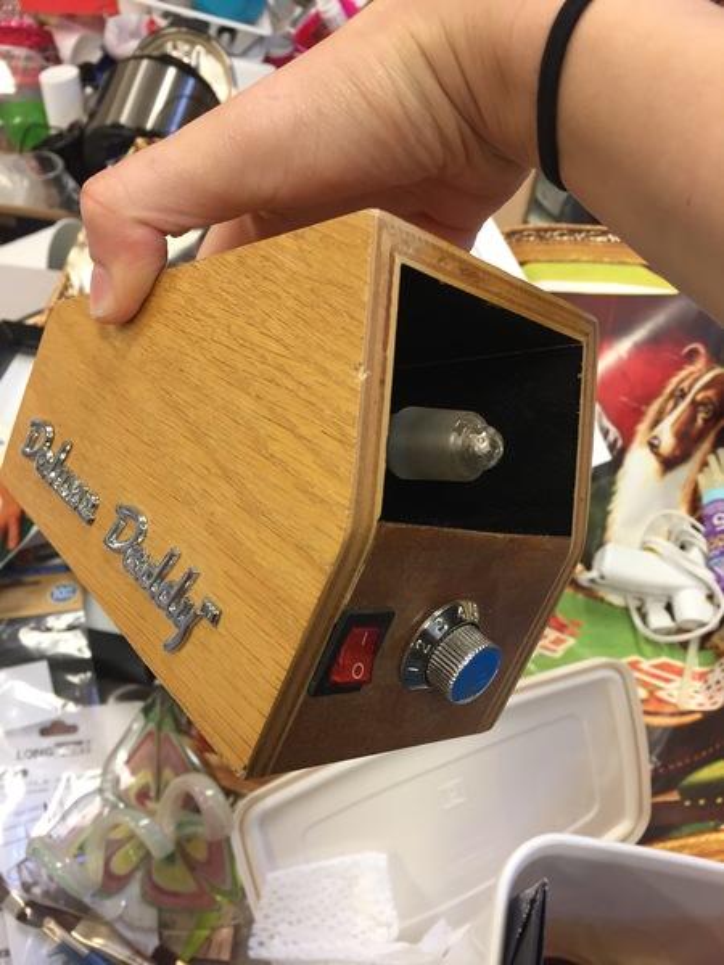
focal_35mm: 29
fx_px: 809
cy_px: 482
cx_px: 362
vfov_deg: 61.7
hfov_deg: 48.2
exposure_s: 1/30
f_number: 2.2
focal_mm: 4.15
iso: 80
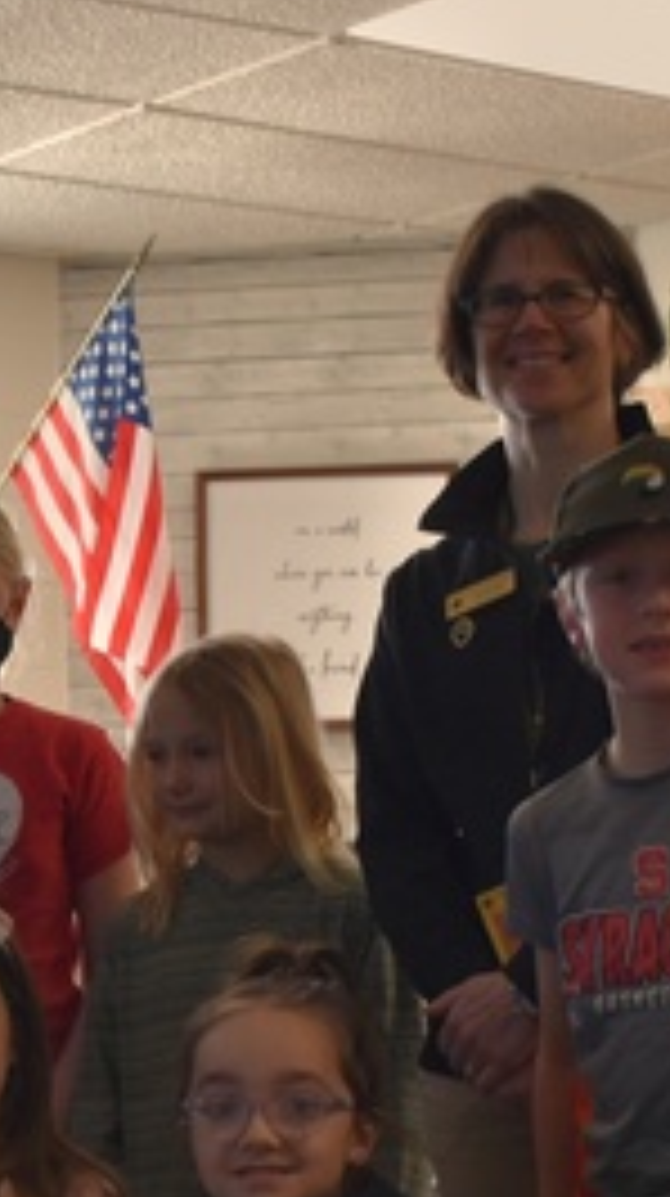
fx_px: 3454
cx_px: -18
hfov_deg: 11.0
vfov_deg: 19.3
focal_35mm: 109
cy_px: 1051
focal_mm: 18
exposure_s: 1/60
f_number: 4
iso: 400
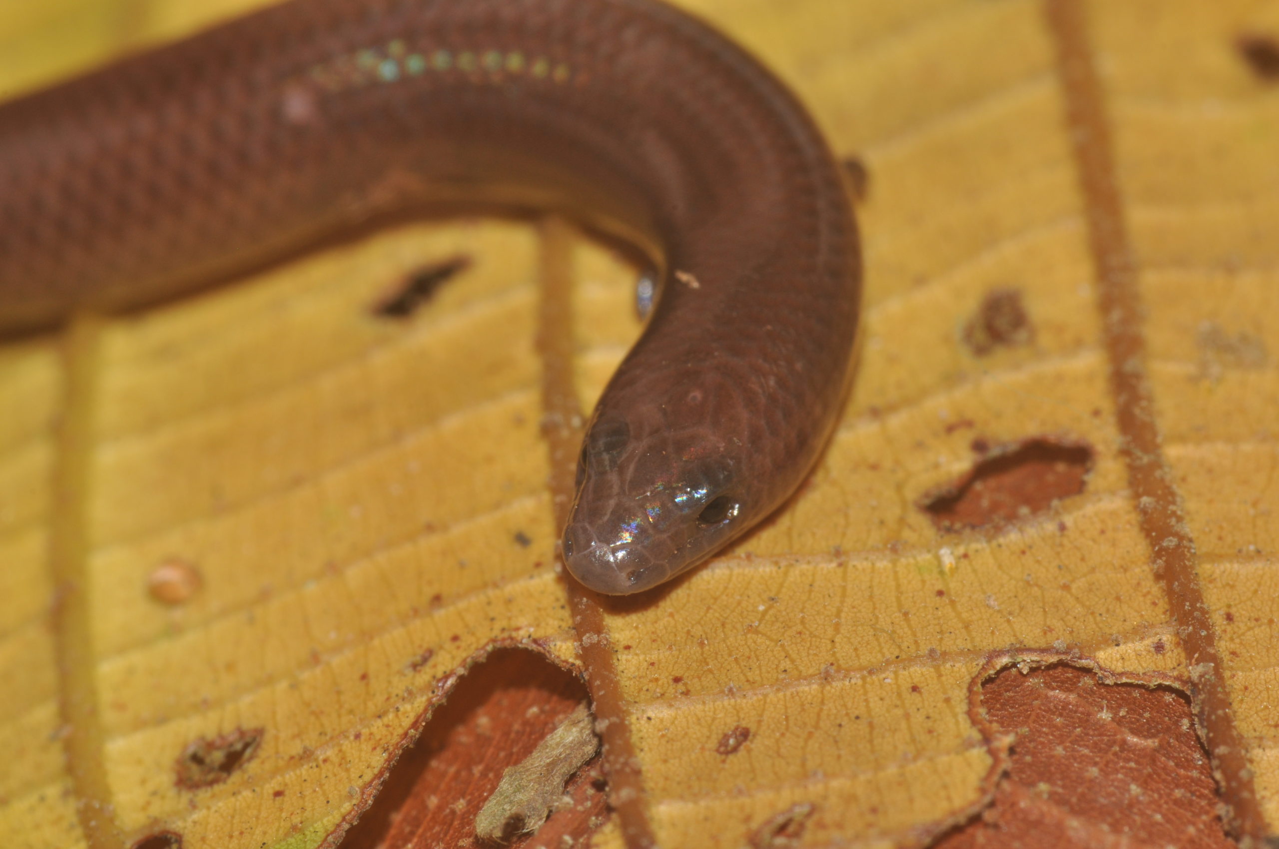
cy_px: 424
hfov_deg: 13.7
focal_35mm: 150
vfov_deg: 9.1
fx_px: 5322
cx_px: 640
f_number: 18
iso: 200
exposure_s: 1/160
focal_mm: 100
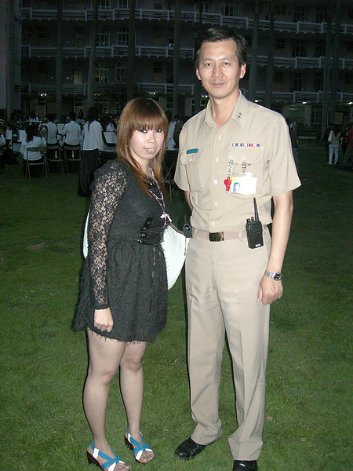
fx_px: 517
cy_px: 236
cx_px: 176
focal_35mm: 38
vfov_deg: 49.0
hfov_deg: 37.7
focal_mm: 7.8
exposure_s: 1/60.1
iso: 146
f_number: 2.8
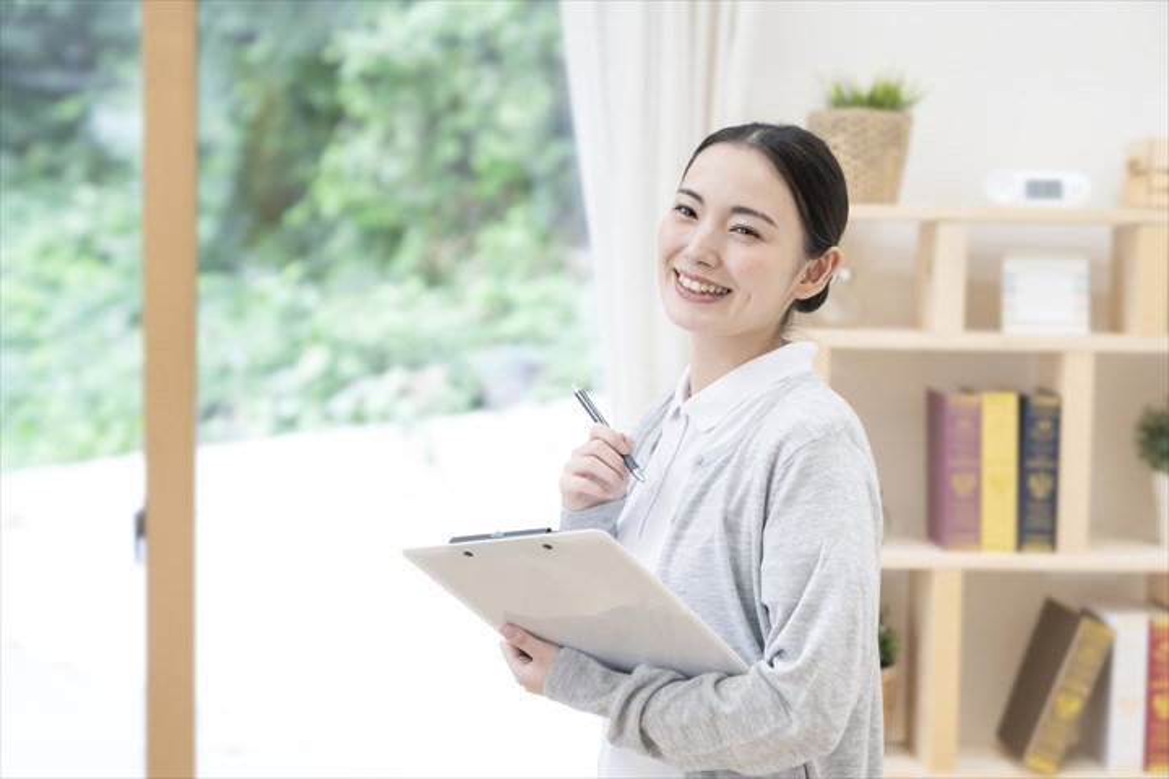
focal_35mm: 64
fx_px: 2078
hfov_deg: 31.4
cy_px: 390
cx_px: 584
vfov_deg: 21.2
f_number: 2.8
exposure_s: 1/250
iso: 1250
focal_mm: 64
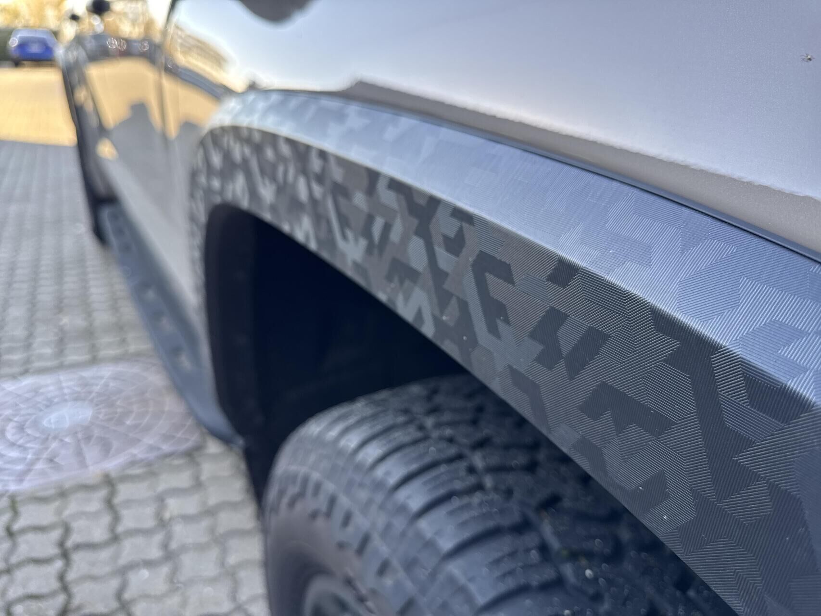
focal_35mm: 24
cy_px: 308
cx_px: 410
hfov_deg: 71.6
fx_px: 569
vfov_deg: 56.8
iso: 64
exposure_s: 1/121
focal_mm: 6.76
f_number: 1.78
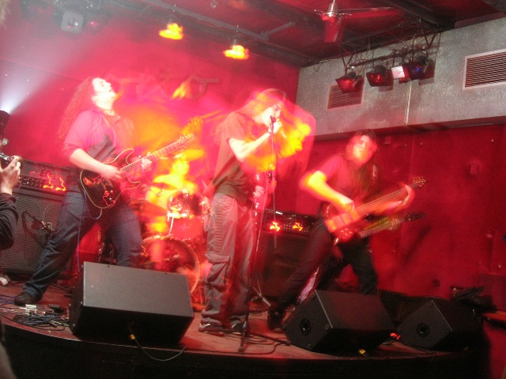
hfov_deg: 49.0
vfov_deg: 37.7
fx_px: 555
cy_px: 190
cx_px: 253
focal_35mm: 38
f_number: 2.8
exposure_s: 1.82
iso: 200
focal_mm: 7.8
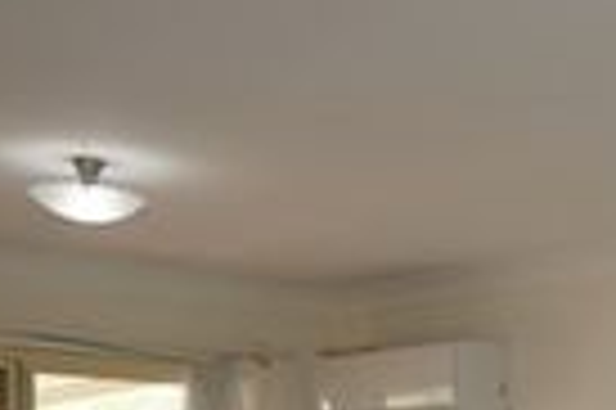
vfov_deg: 14.1
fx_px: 1499
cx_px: 652
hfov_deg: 22.1
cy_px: 692
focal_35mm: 88
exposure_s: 1/60
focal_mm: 17
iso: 160
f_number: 4
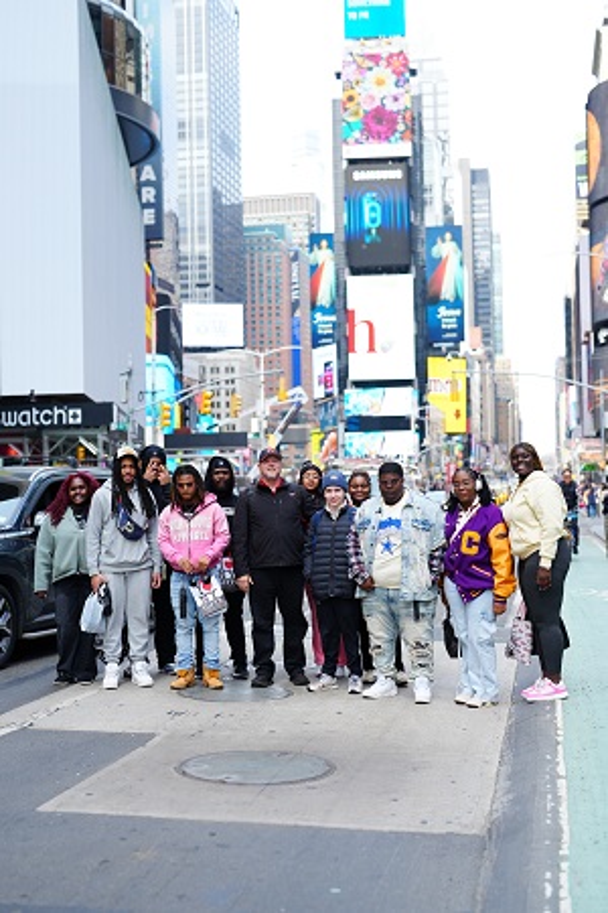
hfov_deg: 27.0
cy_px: 456
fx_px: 1267
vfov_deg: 39.6
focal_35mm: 50
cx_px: 304
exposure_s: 1/500
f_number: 2
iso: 100
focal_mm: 50
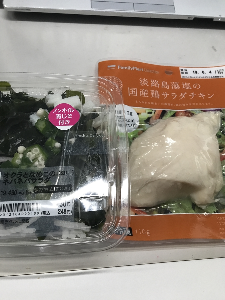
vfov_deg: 63.4
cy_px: 150
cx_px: 112
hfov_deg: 49.7
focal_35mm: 28
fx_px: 243
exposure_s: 1/31
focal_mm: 3.99
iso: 25
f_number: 1.8
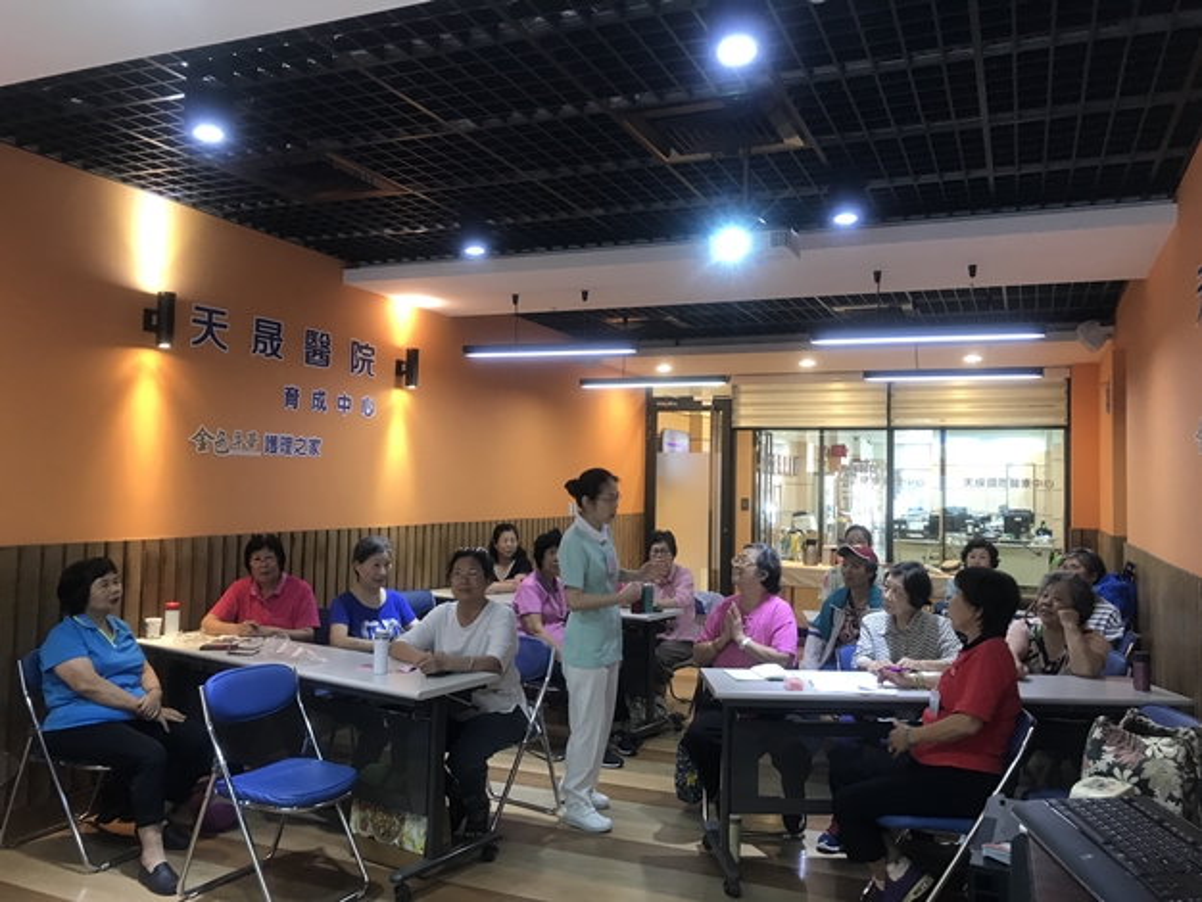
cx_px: 601
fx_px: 973
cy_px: 451
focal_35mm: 28
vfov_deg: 49.8
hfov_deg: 63.4
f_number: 1.8
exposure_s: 1/15
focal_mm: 3.99
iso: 50
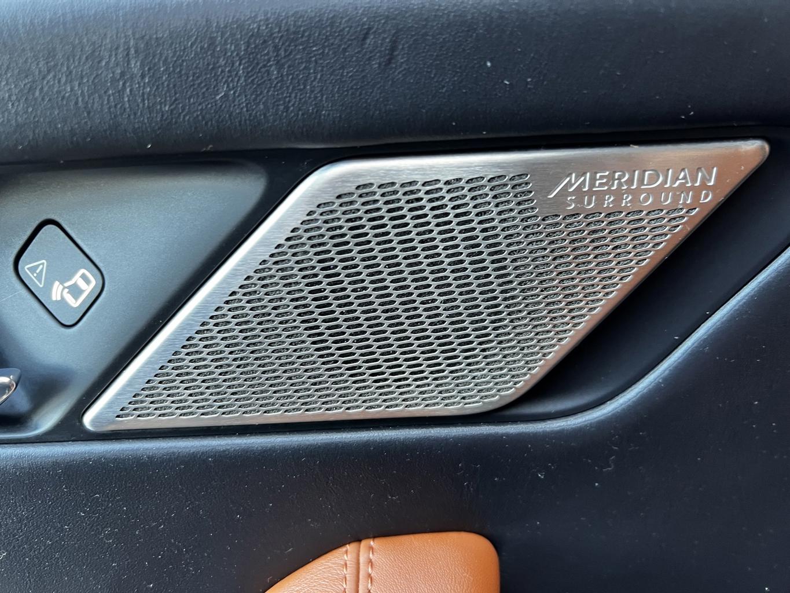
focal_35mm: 26
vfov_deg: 53.1
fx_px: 593
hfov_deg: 67.3
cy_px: 296
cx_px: 395
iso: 160
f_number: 1.5
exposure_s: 1/57
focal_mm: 5.7
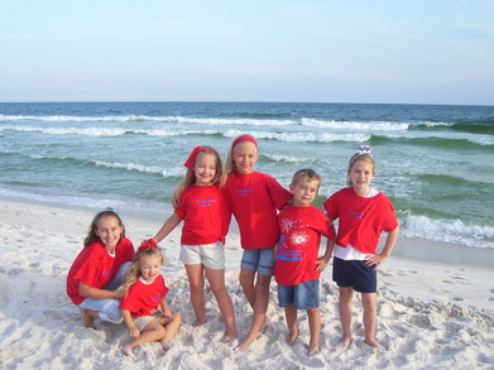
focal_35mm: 42
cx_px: 247
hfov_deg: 44.8
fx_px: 599
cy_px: 185
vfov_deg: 34.3
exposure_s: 1/350
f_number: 3
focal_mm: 7
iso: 80
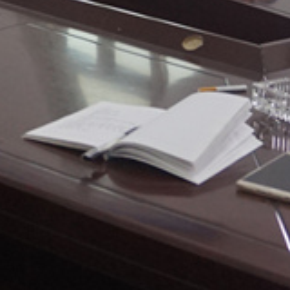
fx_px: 1251
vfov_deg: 12.8
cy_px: -75
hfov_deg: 13.0
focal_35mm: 132
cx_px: -23
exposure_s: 1/160
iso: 1000
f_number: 4
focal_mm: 20
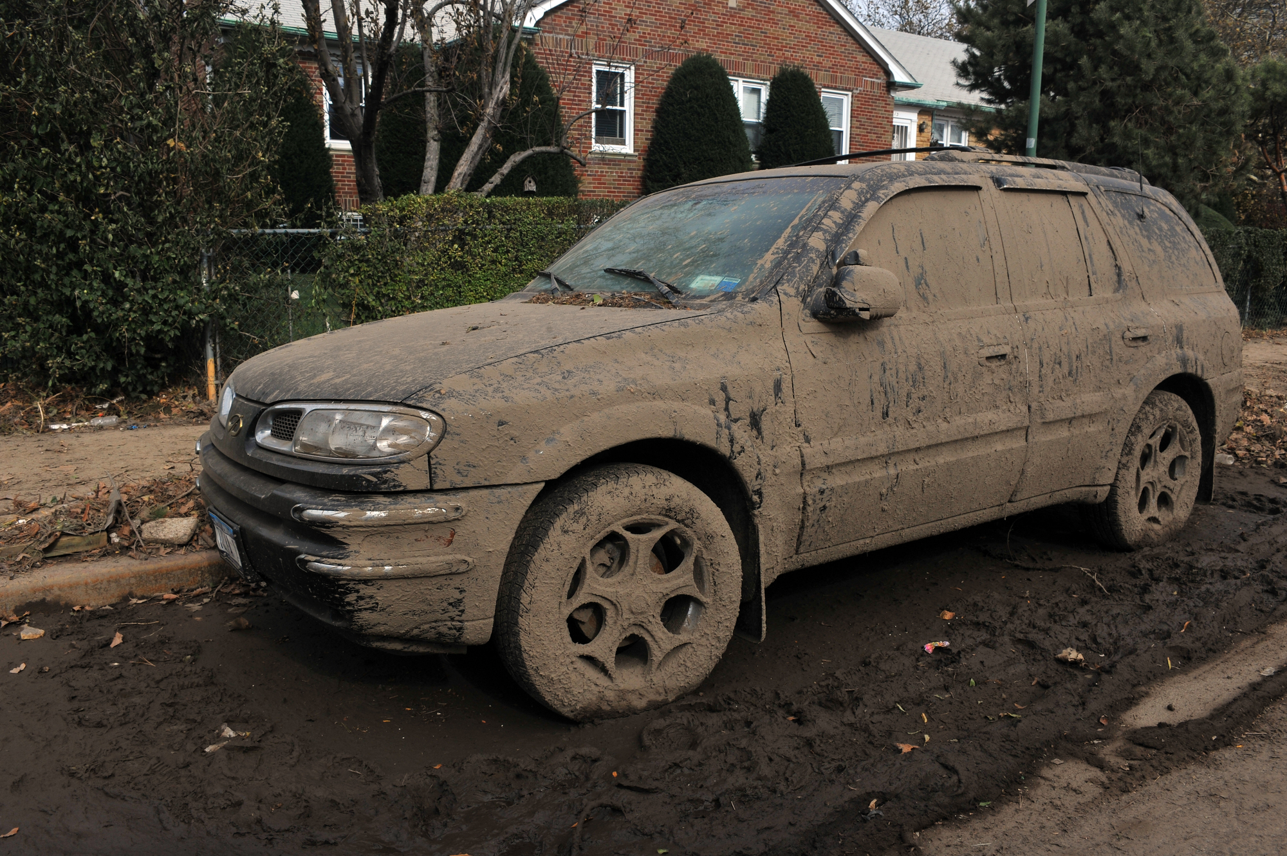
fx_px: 1000
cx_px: 644
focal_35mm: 28
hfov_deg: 65.5
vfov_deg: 46.4
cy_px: 428
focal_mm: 28
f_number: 11
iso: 400
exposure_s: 1/500
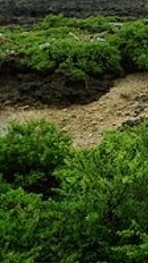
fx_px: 572
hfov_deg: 11.2
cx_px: 398
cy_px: 88
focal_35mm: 82
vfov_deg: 25.8
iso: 125
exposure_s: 1/200
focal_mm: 8.8
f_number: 4
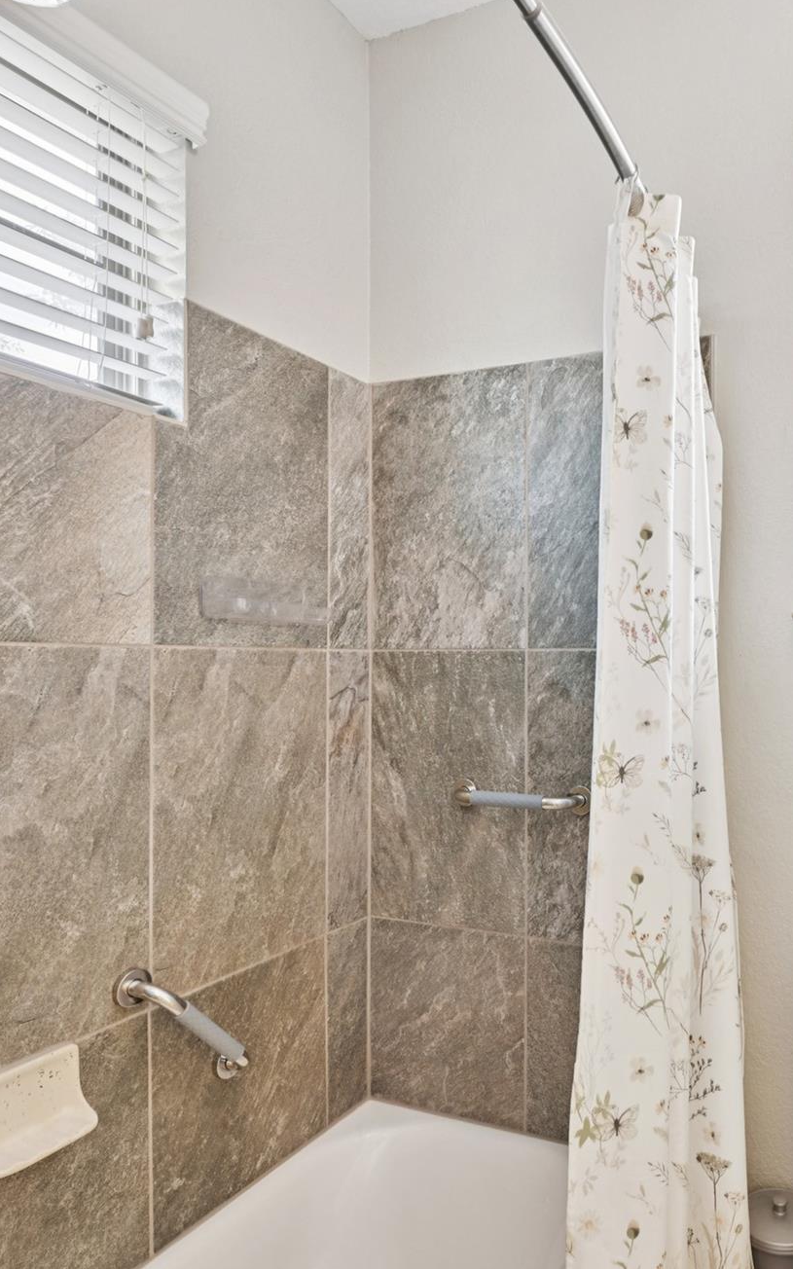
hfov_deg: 47.8
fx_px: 830
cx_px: 651
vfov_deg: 74.8
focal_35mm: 24
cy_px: 643
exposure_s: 1/10
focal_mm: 15
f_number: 6.7
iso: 400
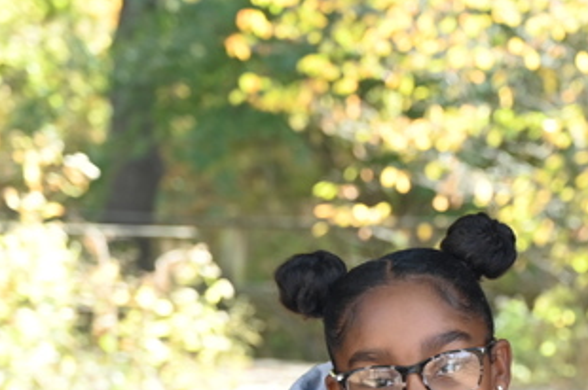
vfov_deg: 8.3
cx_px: 484
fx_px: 2692
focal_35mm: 165
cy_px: 397
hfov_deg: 12.4
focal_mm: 50
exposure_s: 1/200
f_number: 4
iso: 400
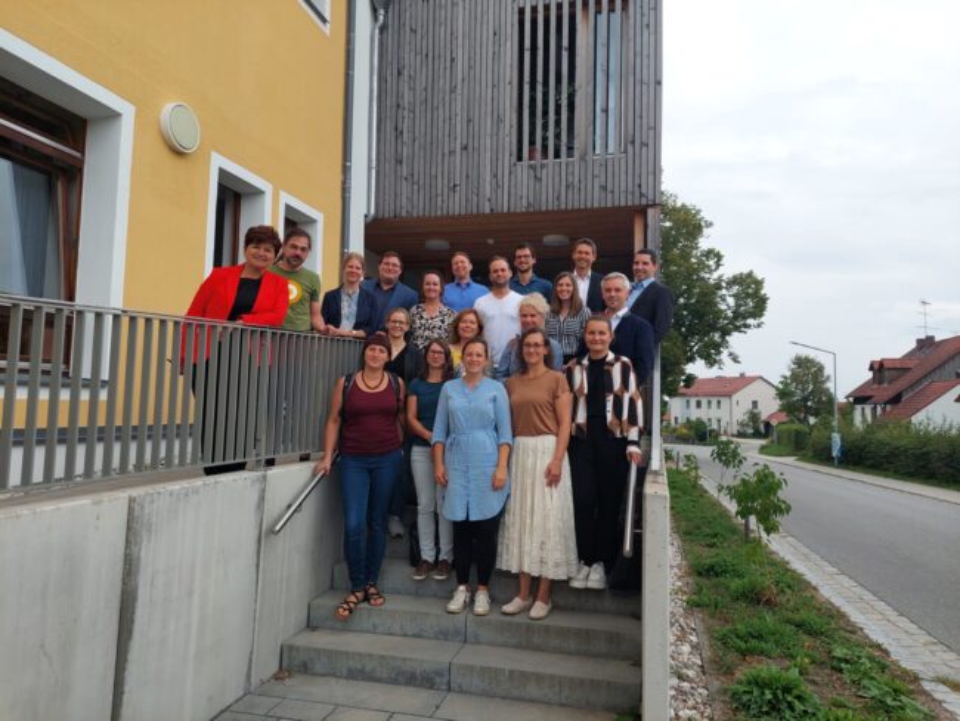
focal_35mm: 24
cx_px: 480
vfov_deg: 56.8
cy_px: 360
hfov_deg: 71.6
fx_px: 666
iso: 40
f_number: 1.8
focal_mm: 5.23
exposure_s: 1/323
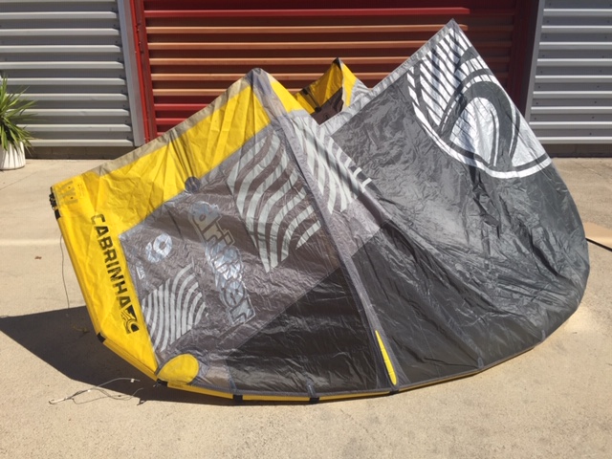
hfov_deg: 61.7
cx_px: 306
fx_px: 513
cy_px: 230
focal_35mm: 29
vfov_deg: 48.2
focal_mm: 4.15
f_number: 2.2
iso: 32
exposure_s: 1/3049
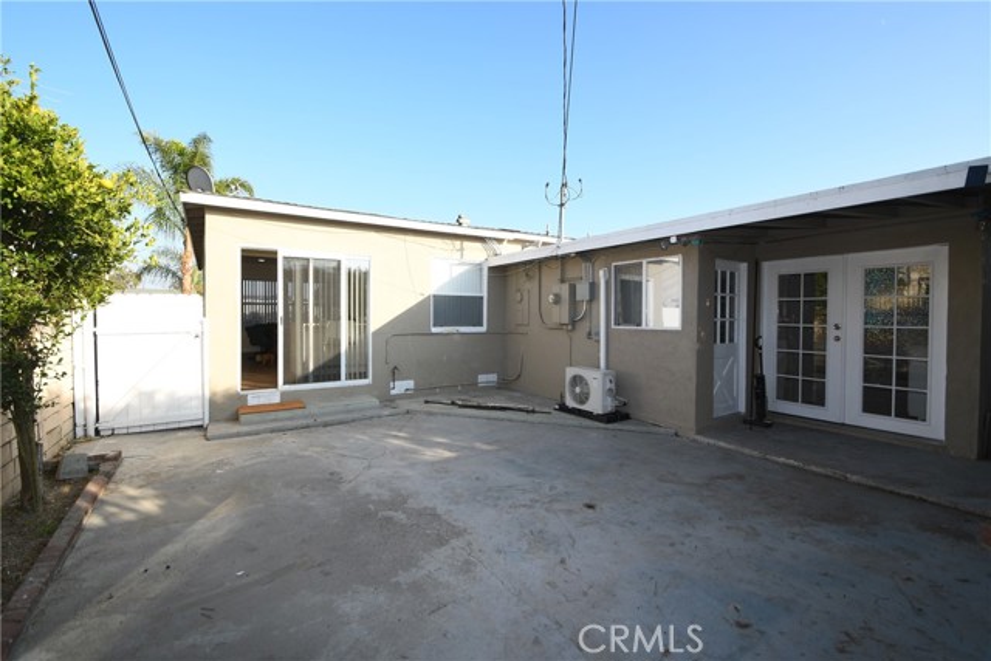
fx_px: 413
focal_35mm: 15
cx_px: 496
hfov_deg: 100.4
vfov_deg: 77.4
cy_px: 330
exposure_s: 1/160
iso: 100
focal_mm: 10
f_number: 6.3
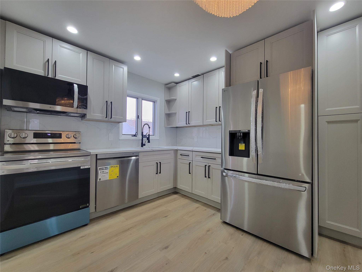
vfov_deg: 89.9
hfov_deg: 106.2
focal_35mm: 13
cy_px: 136
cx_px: 181
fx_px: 136
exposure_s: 1/60
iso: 200
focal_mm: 2.2
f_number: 2.2
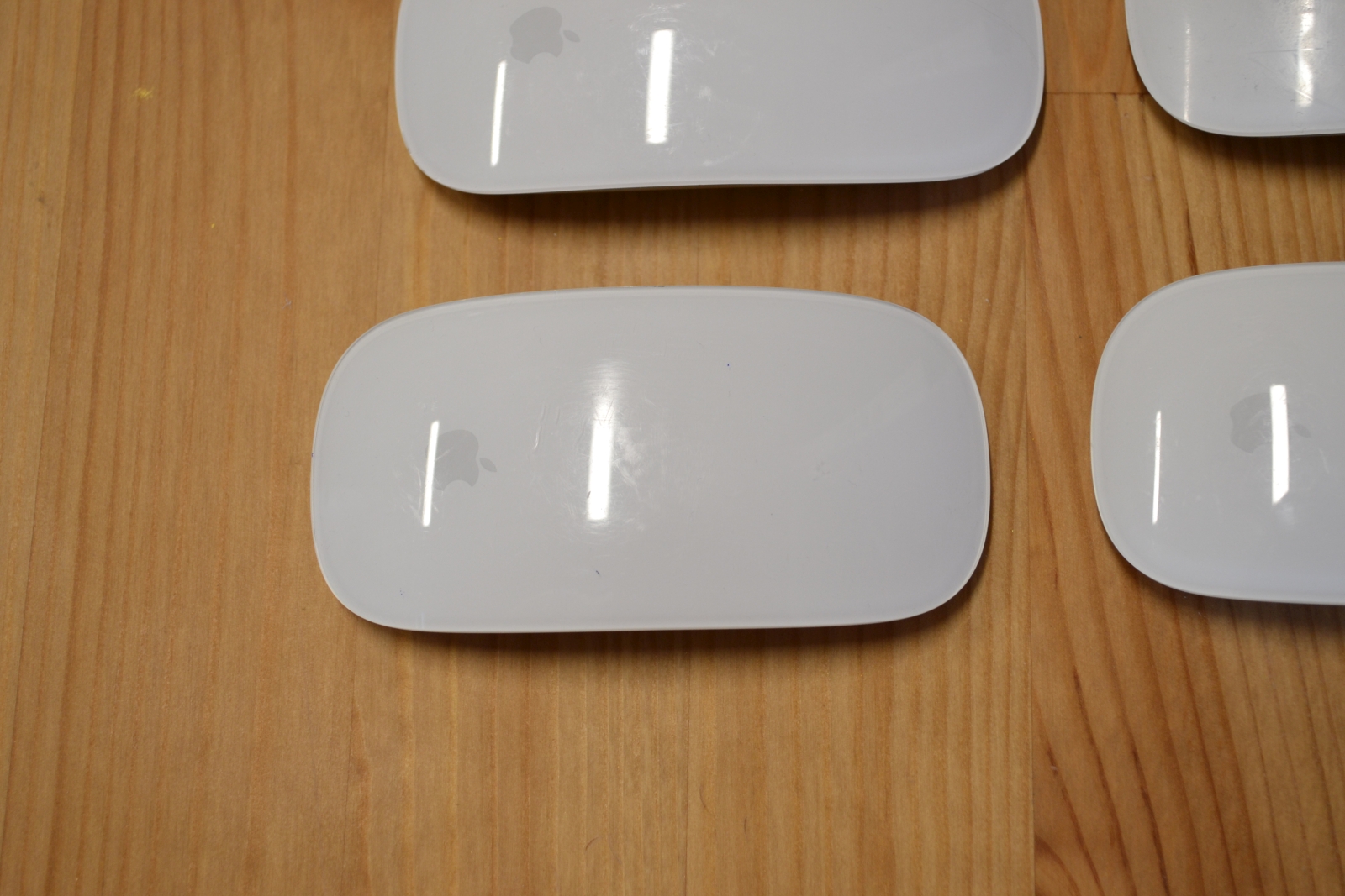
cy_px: 448
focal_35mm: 60
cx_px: 672
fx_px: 2242
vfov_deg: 22.6
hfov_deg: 33.4
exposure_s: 1/30
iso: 400
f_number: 5.3
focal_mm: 40
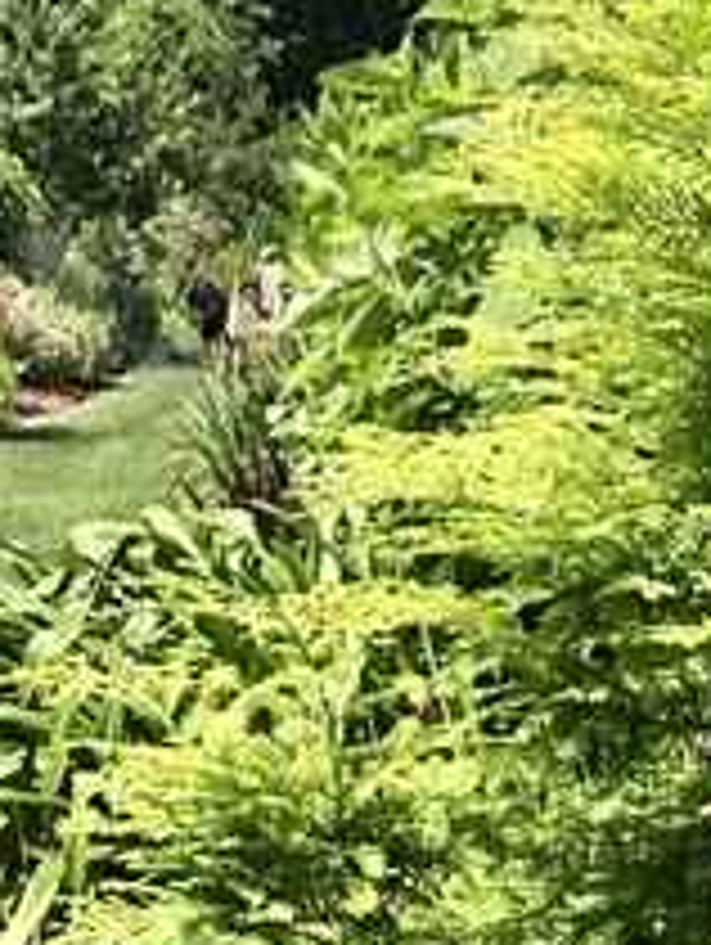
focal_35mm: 96
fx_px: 2624
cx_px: 981
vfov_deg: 19.9
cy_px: 900
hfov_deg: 14.6
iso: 20
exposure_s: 1/972
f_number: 1.8
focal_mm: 3.99
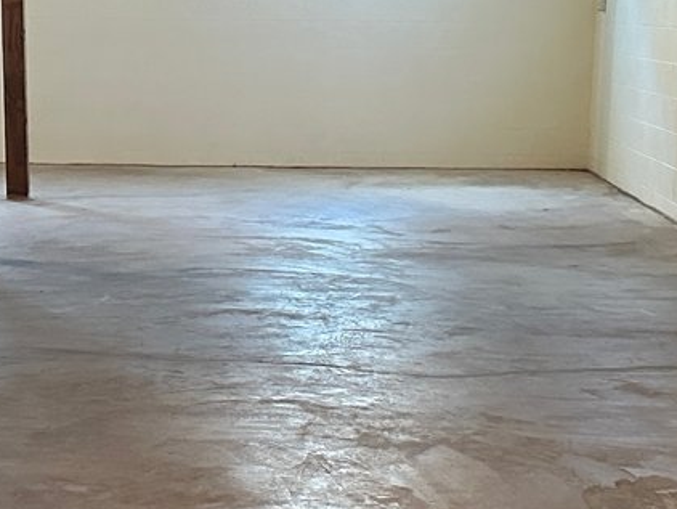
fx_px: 1683
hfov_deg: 22.7
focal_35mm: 86
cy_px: 341
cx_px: 253
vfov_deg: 17.1
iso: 800
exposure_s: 1/60
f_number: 1.78
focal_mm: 6.86
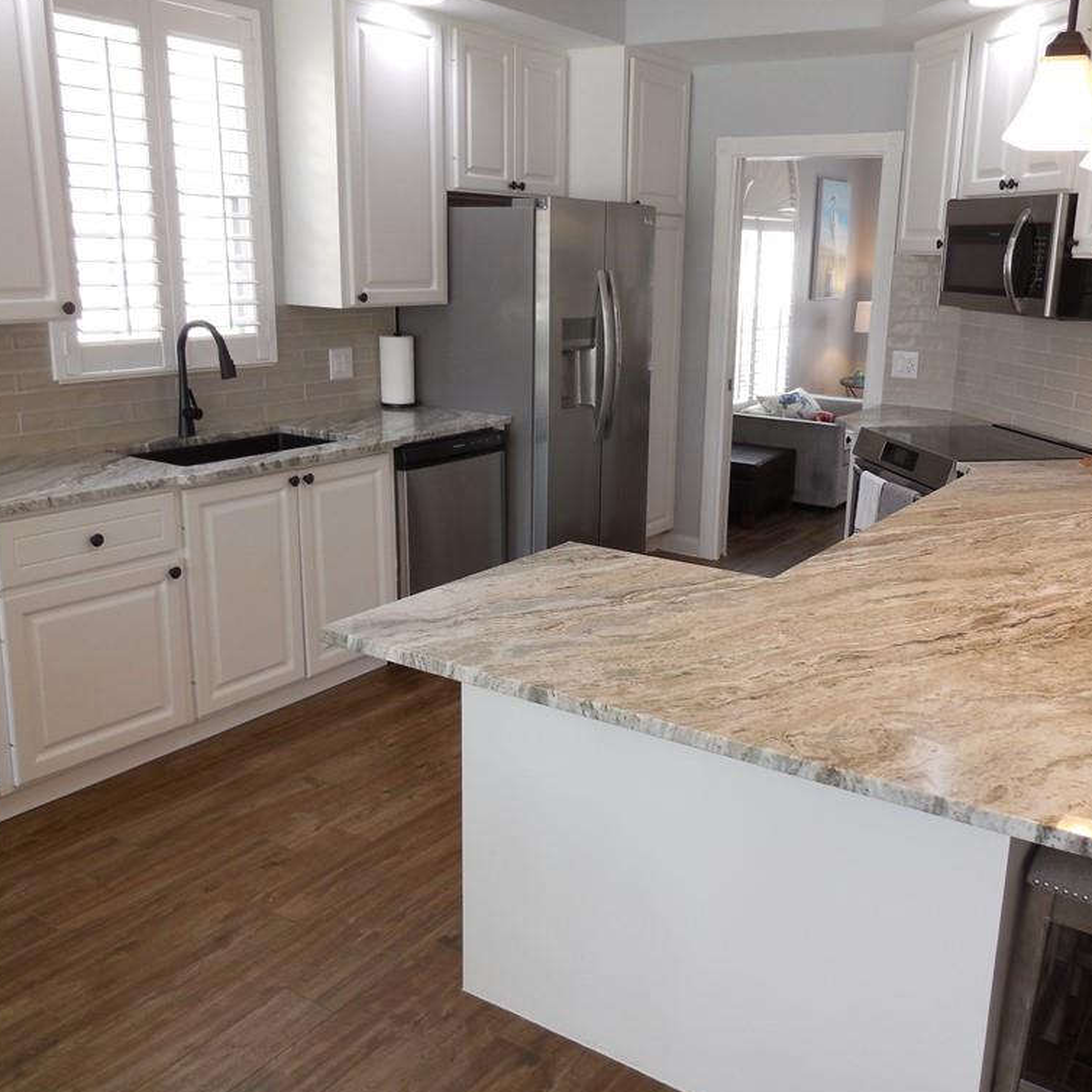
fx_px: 1071
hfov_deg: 53.9
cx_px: 616
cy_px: 546
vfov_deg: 54.0
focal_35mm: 30
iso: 125
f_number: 3.1
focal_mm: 4.5
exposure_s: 1/30
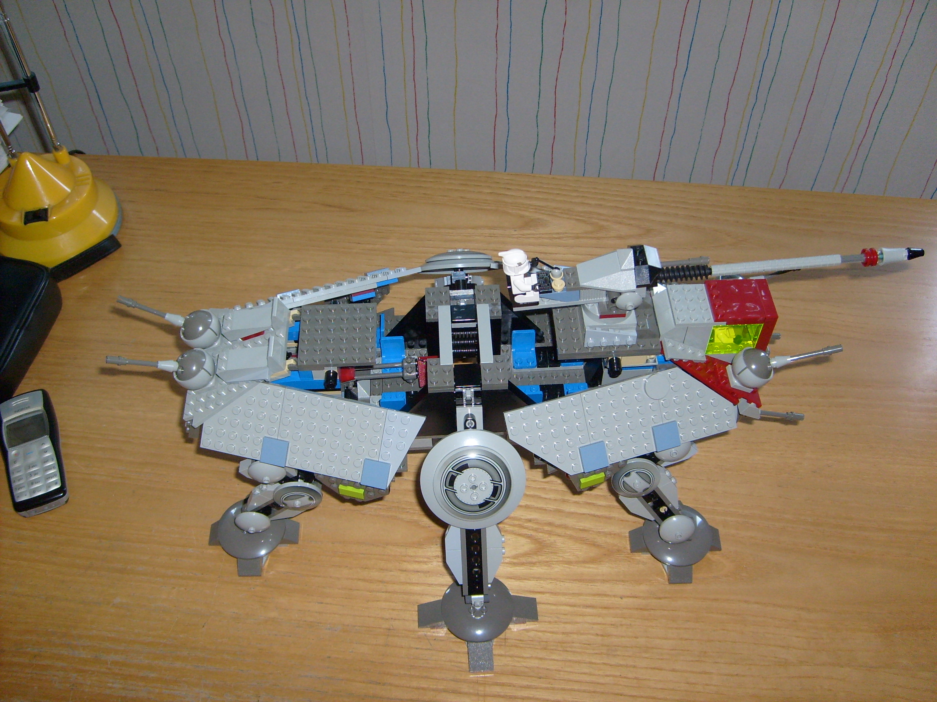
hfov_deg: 52.6
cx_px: 468
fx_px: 947
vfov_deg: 40.7
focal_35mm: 35
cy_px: 351
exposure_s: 1/45
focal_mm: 5.8
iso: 100
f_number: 2.8
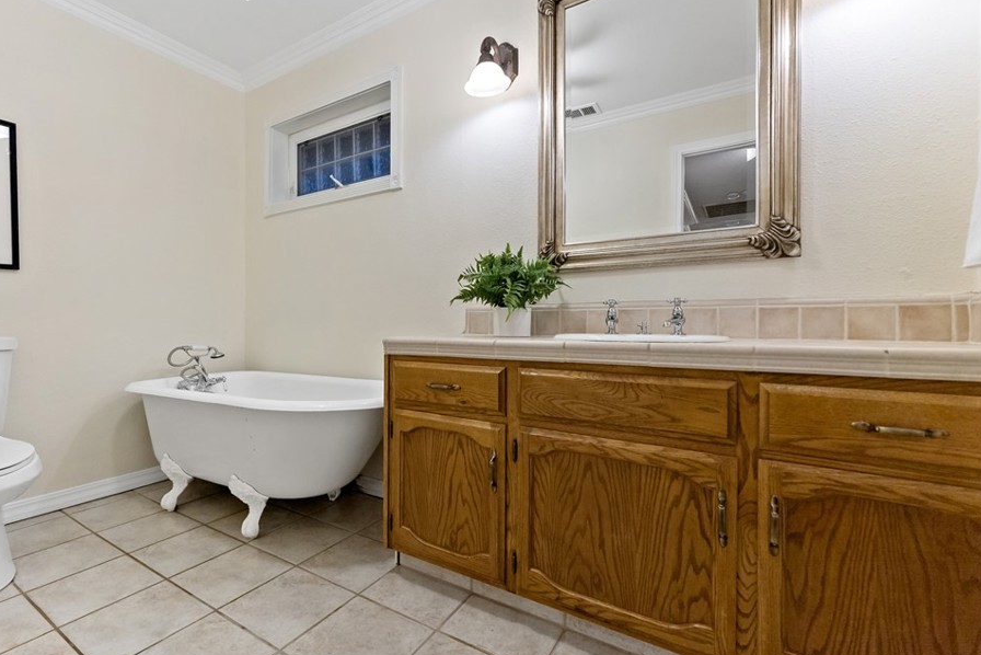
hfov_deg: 96.3
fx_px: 436
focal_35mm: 16
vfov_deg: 73.8
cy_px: 316
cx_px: 432
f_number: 3.5
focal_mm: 14
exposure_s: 1/160
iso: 1250
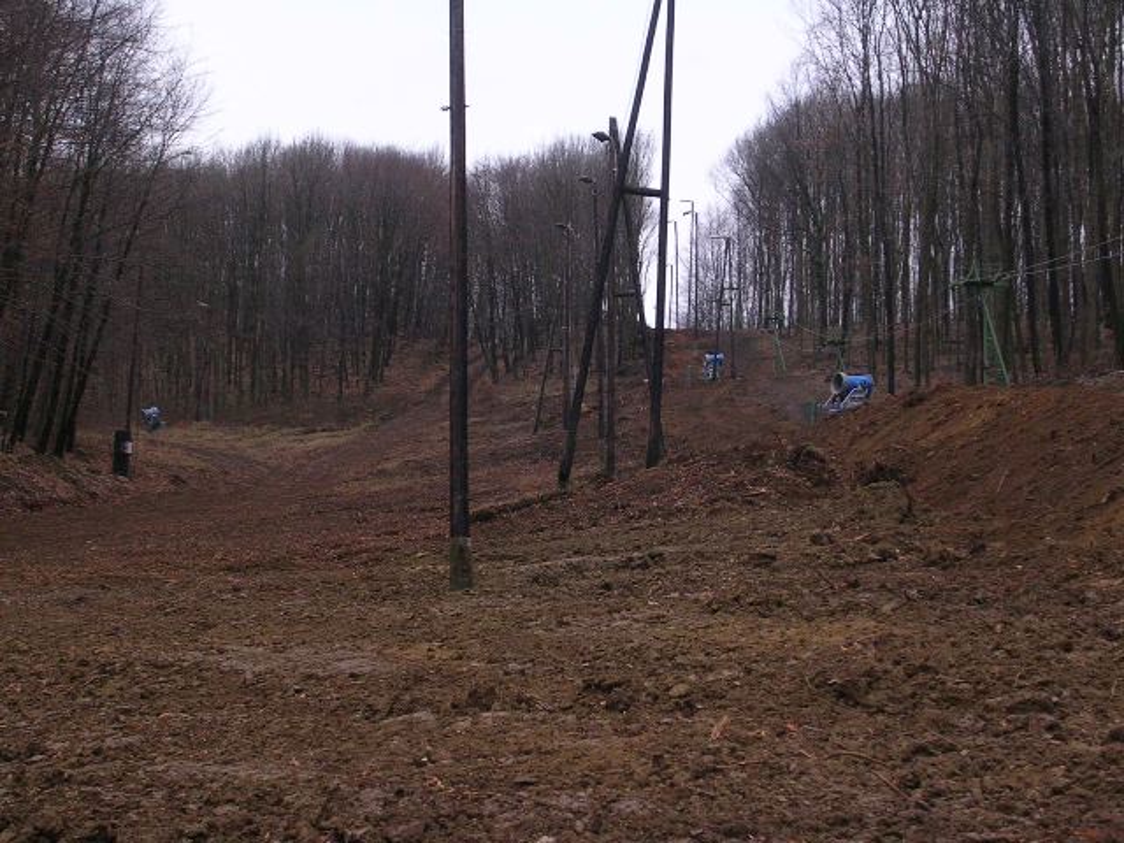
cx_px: 562
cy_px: 422
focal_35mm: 86
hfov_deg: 22.8
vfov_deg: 17.2
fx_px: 2792
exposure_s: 1/60.1
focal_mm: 13
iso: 113
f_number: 4.1
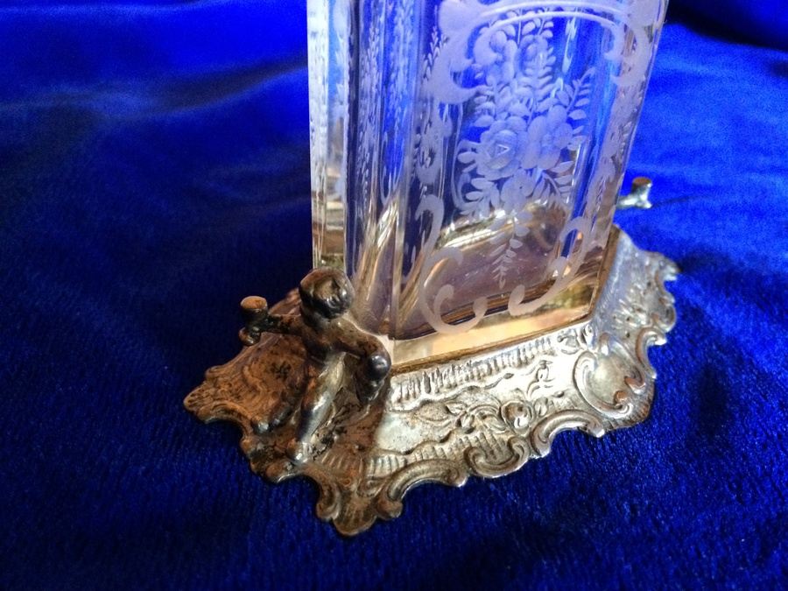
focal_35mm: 30
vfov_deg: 46.8
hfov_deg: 60.0
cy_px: 296
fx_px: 683
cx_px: 394
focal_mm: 4.12
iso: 400
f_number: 2.2
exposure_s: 1/15
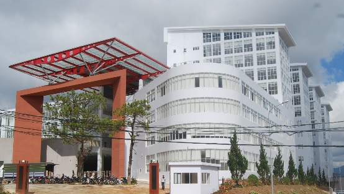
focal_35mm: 40
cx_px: 179
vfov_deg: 29.5
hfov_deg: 50.5
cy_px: 129
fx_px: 365
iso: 100
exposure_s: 1/320
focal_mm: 22
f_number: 9
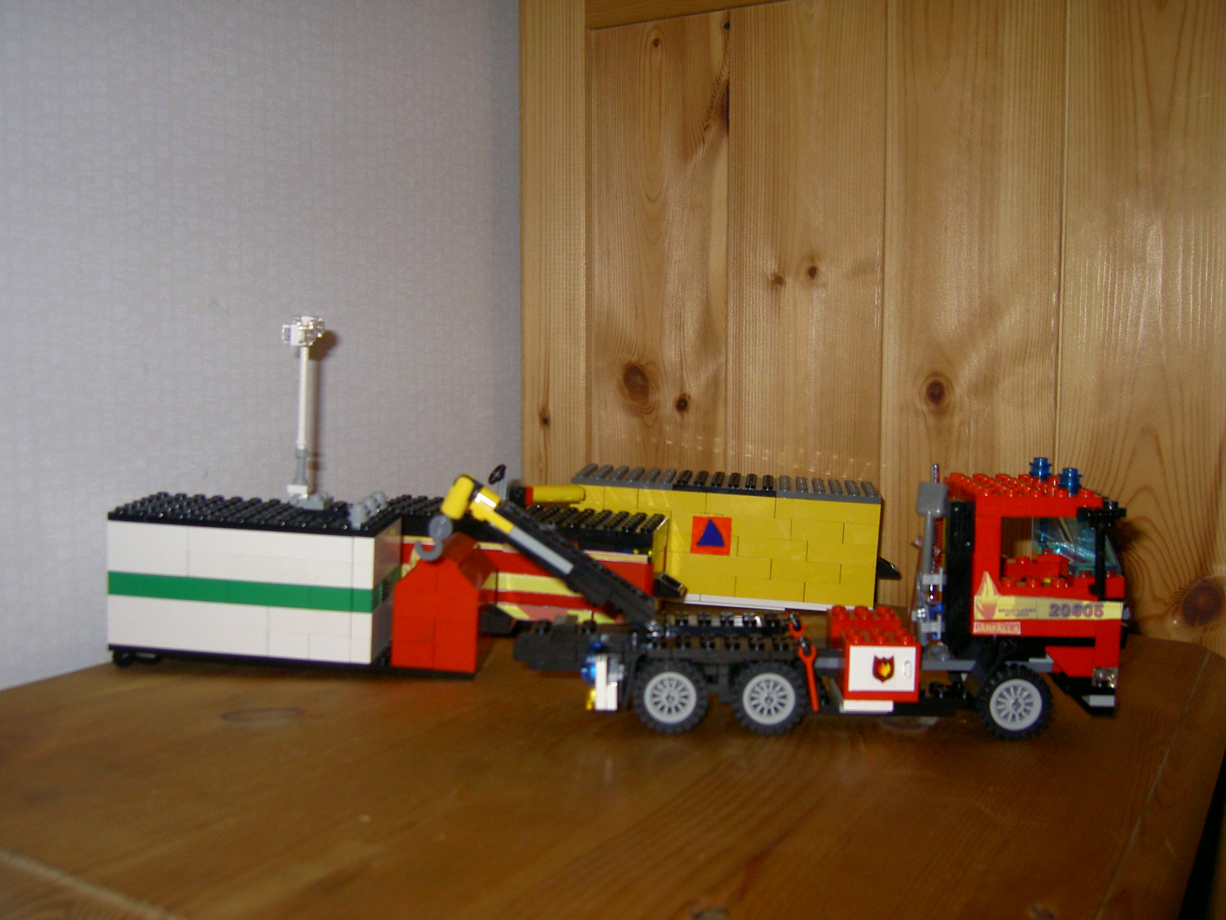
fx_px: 1204
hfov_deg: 54.0
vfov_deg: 41.8
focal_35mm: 34
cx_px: 613
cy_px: 460
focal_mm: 5.6
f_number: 2.8
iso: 100
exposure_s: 1/60
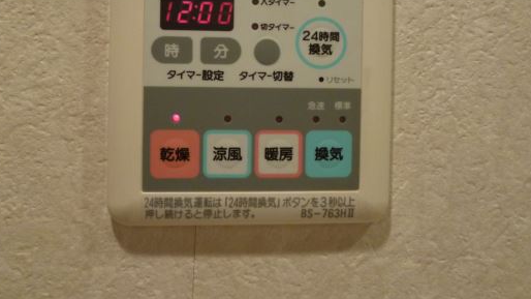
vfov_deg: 30.6
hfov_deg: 52.8
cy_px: 68
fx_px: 535
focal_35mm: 38
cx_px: 282
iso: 320
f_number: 3.1
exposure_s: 1/60
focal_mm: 5
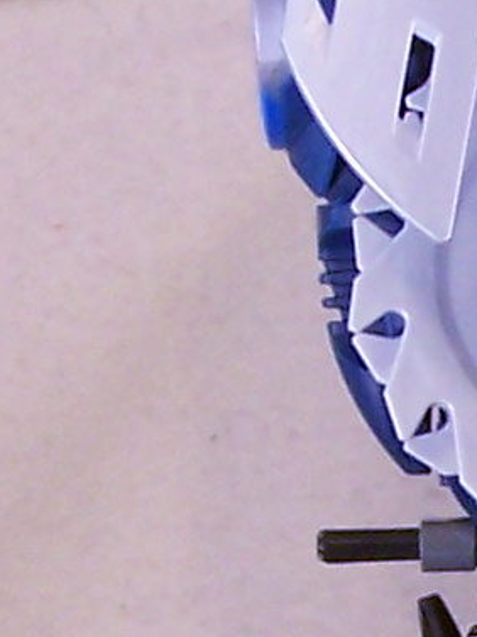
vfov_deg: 6.0
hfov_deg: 4.5
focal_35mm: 329
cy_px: 586
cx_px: 656
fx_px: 6045
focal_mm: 8
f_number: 3
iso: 140
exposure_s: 1/10
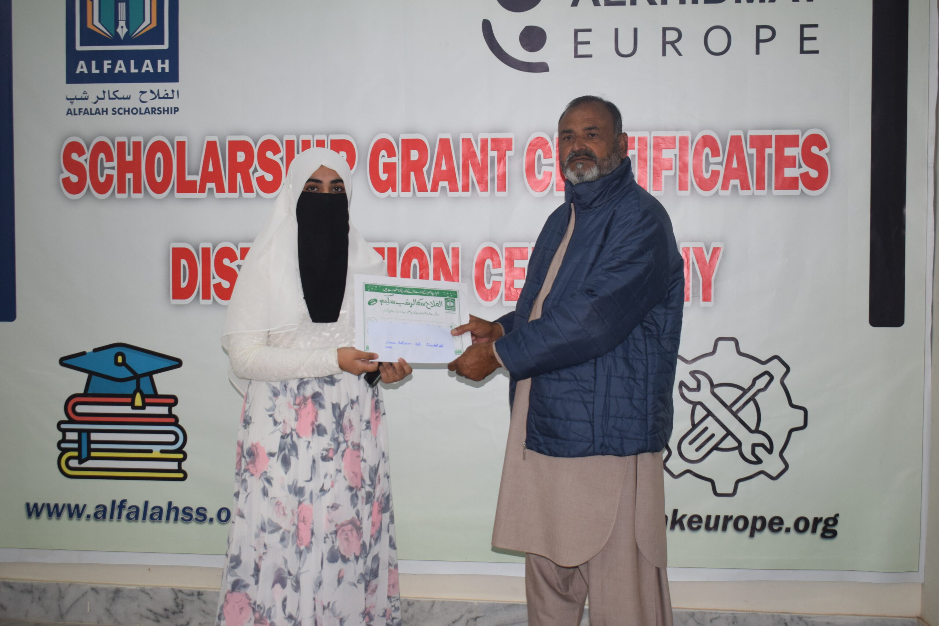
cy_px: 313
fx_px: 1174
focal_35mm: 45
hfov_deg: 43.6
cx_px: 470
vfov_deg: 29.9
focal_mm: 30
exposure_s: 1/100
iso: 800
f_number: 5
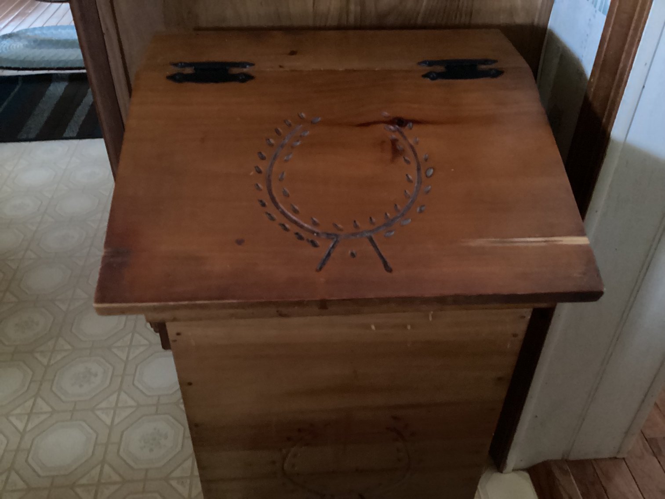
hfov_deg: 58.3
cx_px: 332
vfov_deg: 45.4
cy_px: 250
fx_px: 596
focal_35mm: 31
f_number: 2.4
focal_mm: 3.3
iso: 800
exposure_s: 1/15
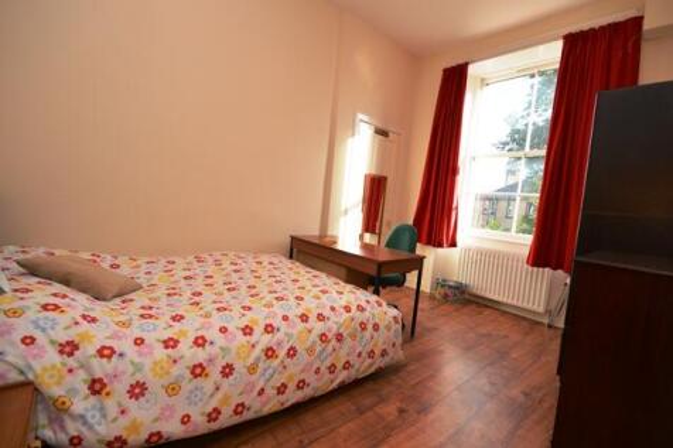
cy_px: 224
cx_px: 336
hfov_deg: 100.4
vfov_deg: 77.3
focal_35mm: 15
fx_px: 280
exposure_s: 1/60
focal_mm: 10
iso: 180
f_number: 8
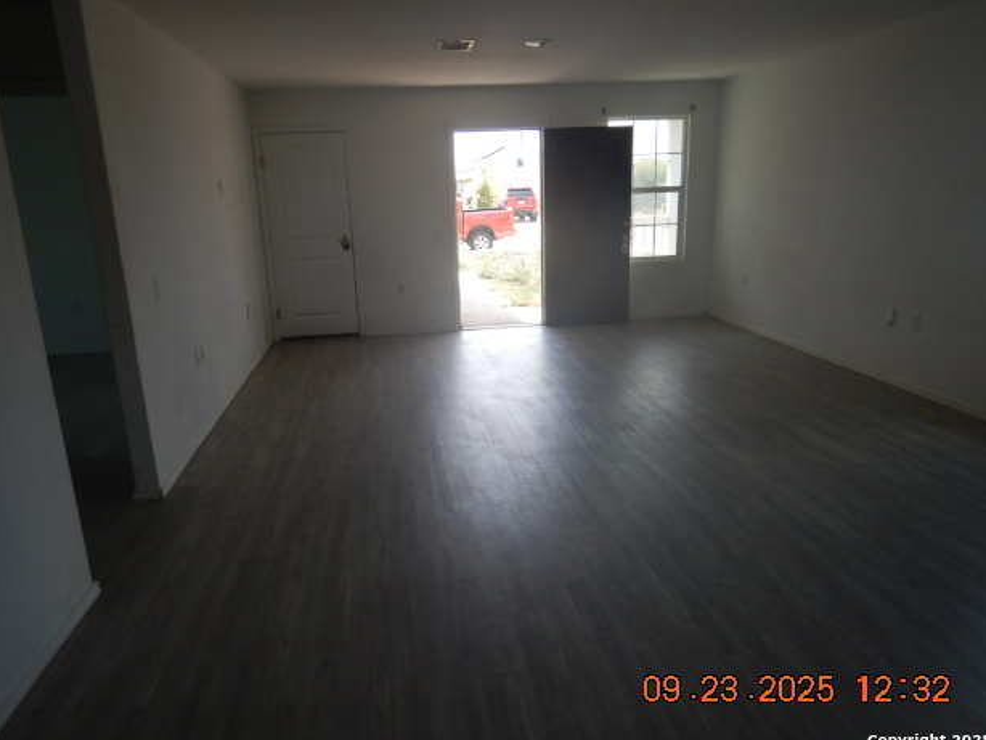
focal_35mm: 25
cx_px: 482
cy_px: 384
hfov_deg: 69.4
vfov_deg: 54.9
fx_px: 712
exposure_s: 1/320
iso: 125
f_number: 2.8
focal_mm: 4.3
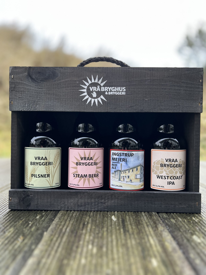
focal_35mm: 26
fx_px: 206
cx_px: 103
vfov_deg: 67.3
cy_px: 138
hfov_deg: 53.1
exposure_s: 1/121
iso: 100
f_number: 1.5
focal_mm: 5.7
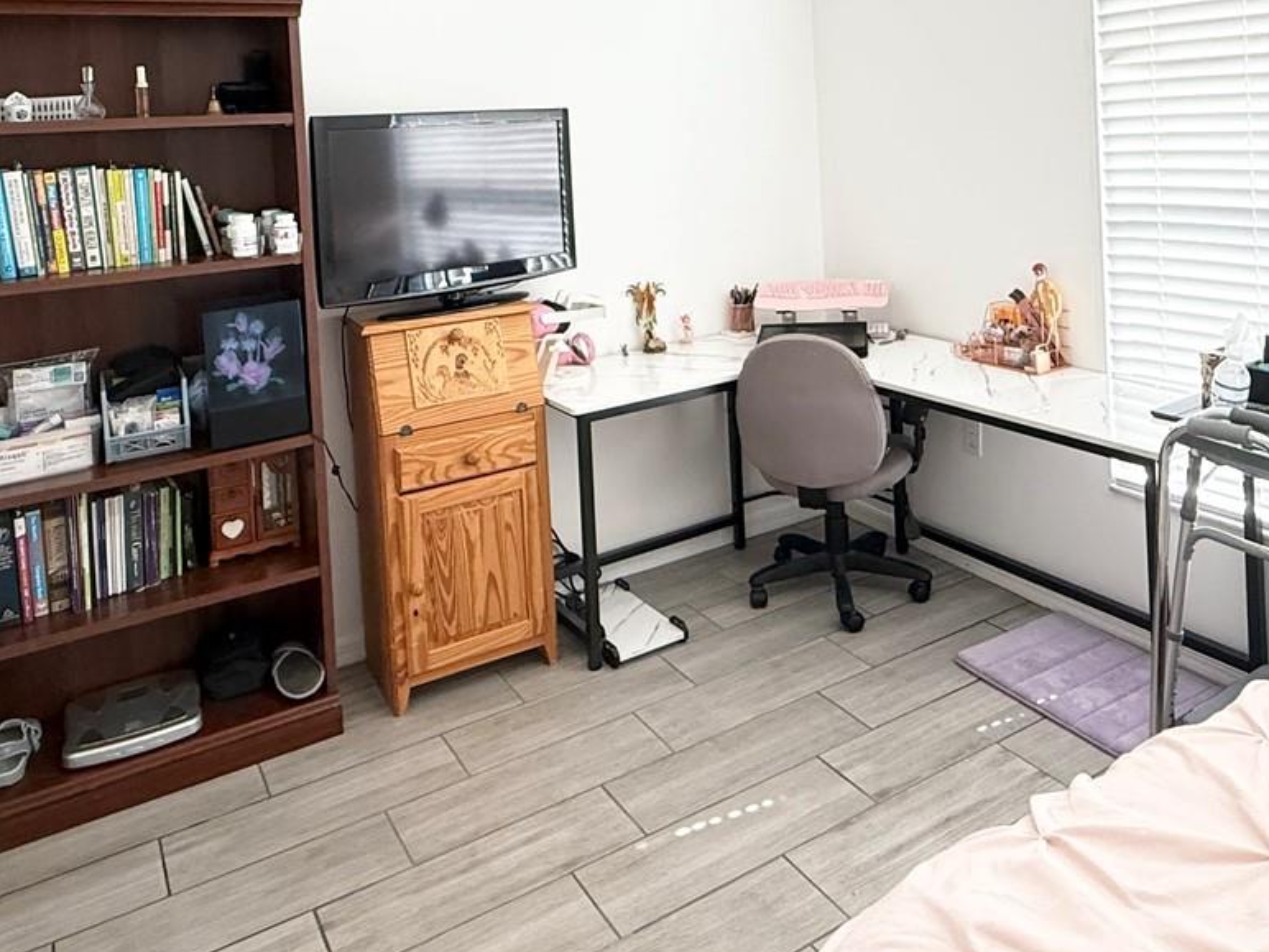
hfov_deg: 61.5
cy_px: 145
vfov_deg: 45.0
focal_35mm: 29
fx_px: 1063
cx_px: 708
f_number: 2.2
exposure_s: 1/120
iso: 500
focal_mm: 2.22
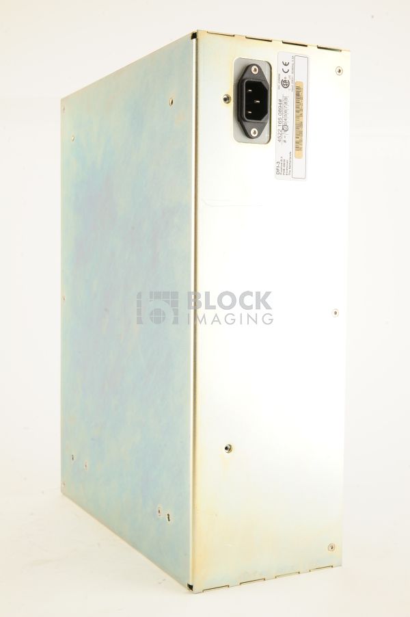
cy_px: 308
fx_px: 855
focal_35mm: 50
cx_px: 205
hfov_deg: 27.0
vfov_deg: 39.6
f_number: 13
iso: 1600
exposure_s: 1/125
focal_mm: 50
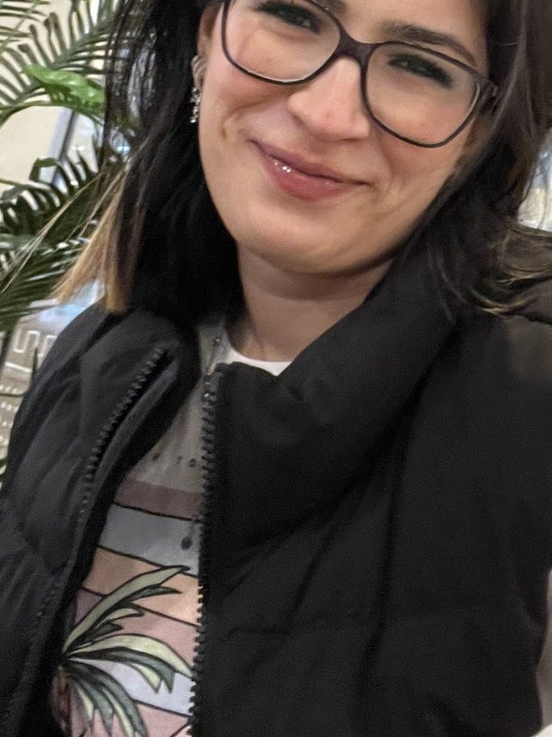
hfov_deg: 24.1
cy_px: 100
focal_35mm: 60
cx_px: 423
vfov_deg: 31.0
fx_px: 1276
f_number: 2.2
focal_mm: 2.71
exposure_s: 1/25
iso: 320
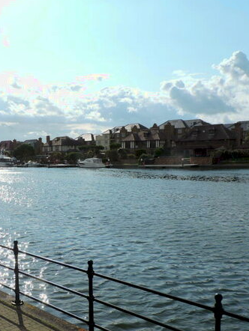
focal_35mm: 38
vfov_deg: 48.8
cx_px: 26
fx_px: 364
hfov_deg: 35.6
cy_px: 191
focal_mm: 4.3
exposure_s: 1/1250
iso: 100
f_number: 4.2
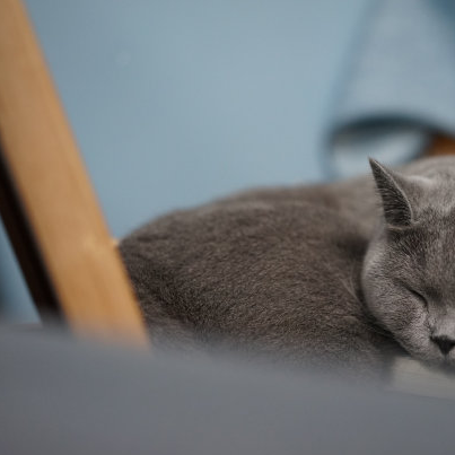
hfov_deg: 24.2
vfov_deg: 24.3
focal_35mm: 71
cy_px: 229
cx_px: 305
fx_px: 1056
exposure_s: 1/160
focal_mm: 55
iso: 1600
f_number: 2.2
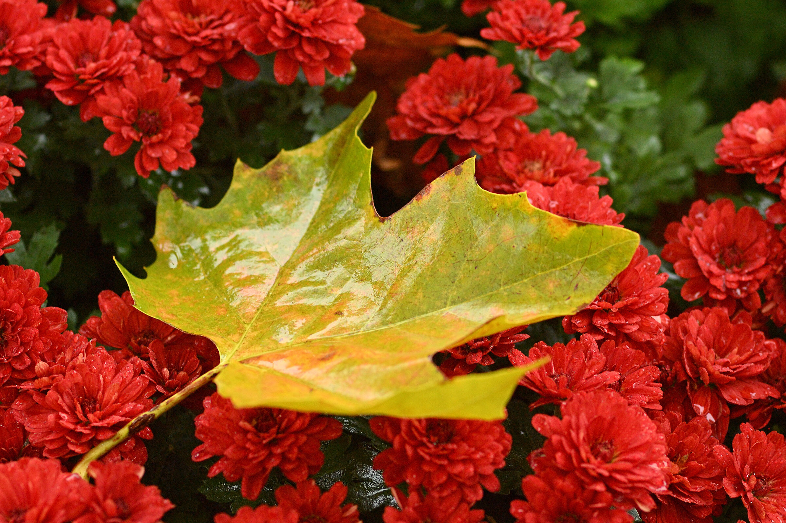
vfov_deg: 8.7
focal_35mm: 158
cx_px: 393
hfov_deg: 13.1
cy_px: 262
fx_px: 3436
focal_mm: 105
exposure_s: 1/125
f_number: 4
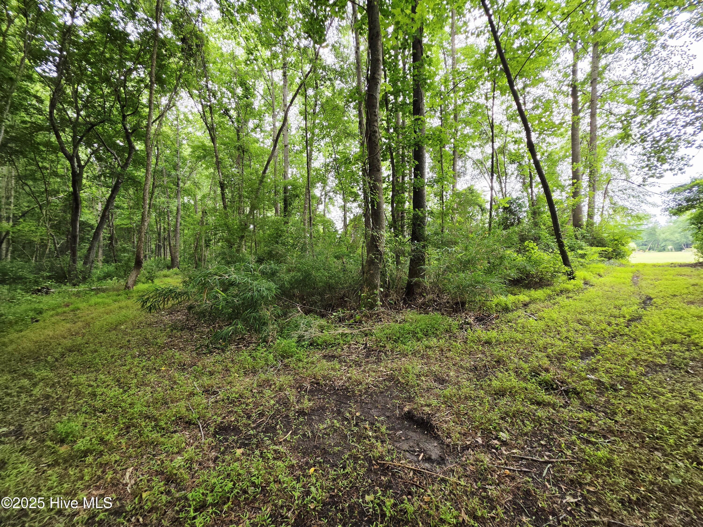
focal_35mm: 13
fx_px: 264
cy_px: 264
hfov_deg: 106.2
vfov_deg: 89.9
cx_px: 352
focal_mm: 2.2
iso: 50
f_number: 1.9
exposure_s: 1/120
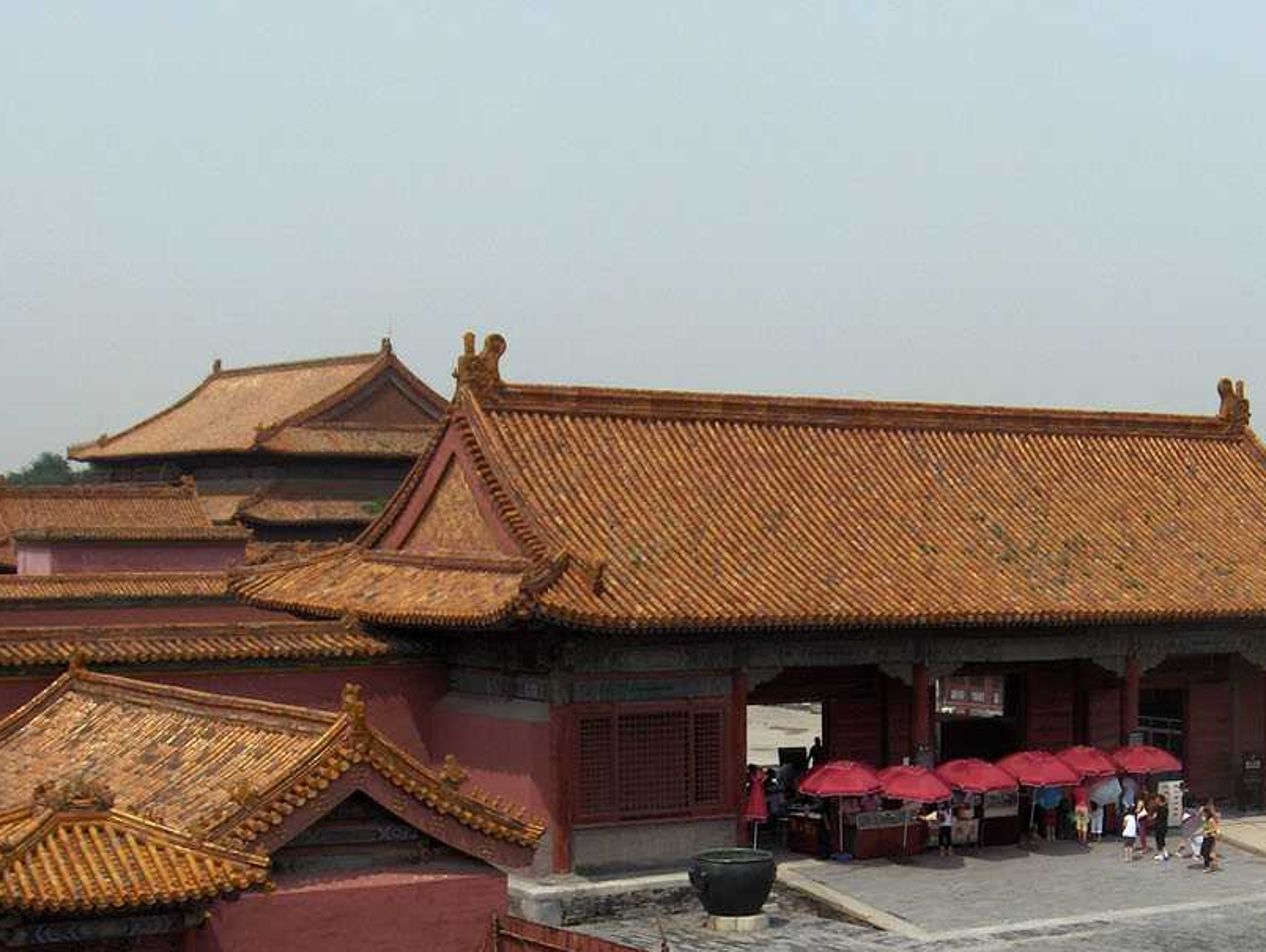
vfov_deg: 22.1
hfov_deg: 28.9
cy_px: 729
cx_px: 964
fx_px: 2417
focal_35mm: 66
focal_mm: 8
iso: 100
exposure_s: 1/833
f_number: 4.8
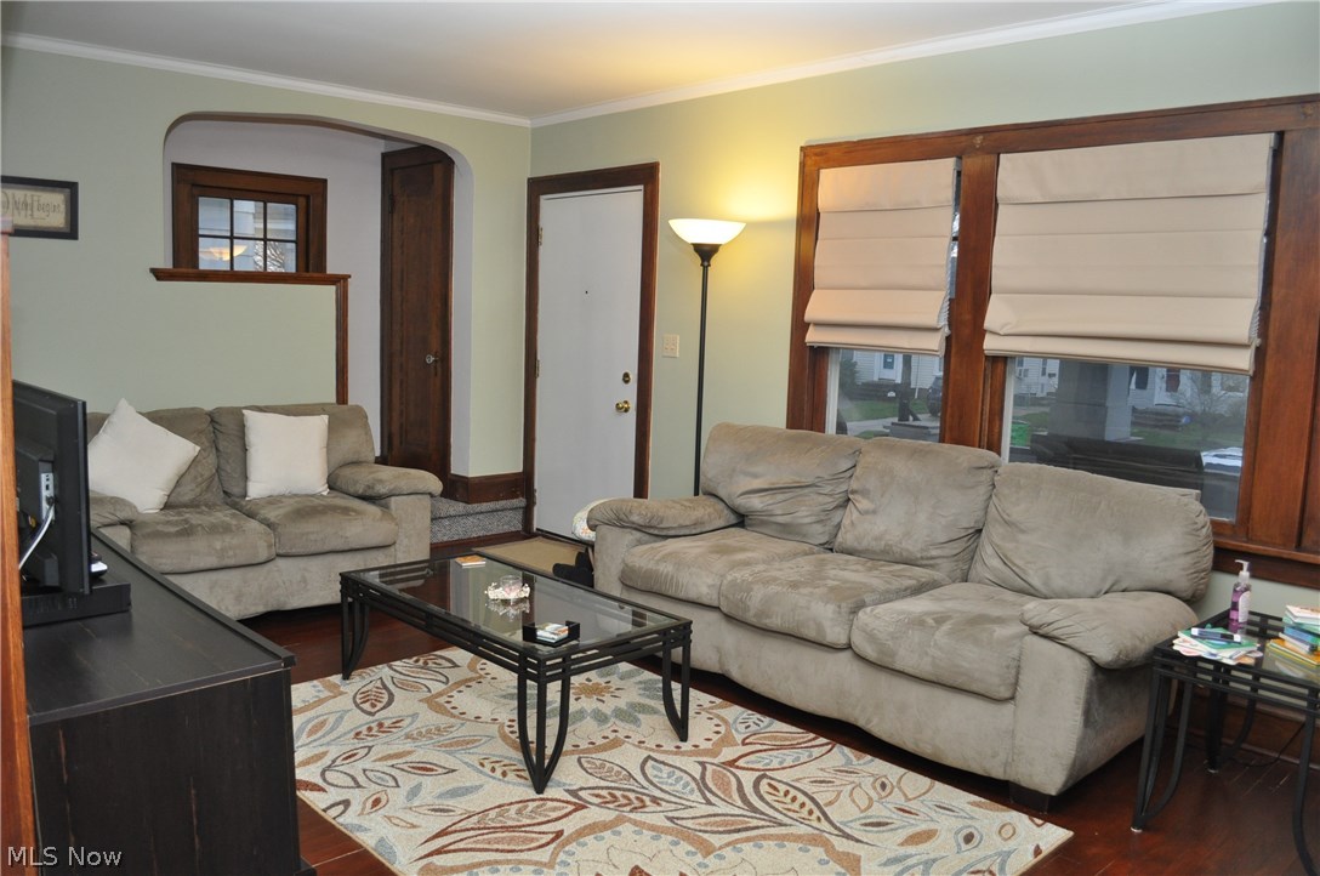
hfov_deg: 67.5
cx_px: 660
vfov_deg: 47.8
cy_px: 438
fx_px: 989
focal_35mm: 27
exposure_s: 1/60
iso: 800
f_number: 4
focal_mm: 18
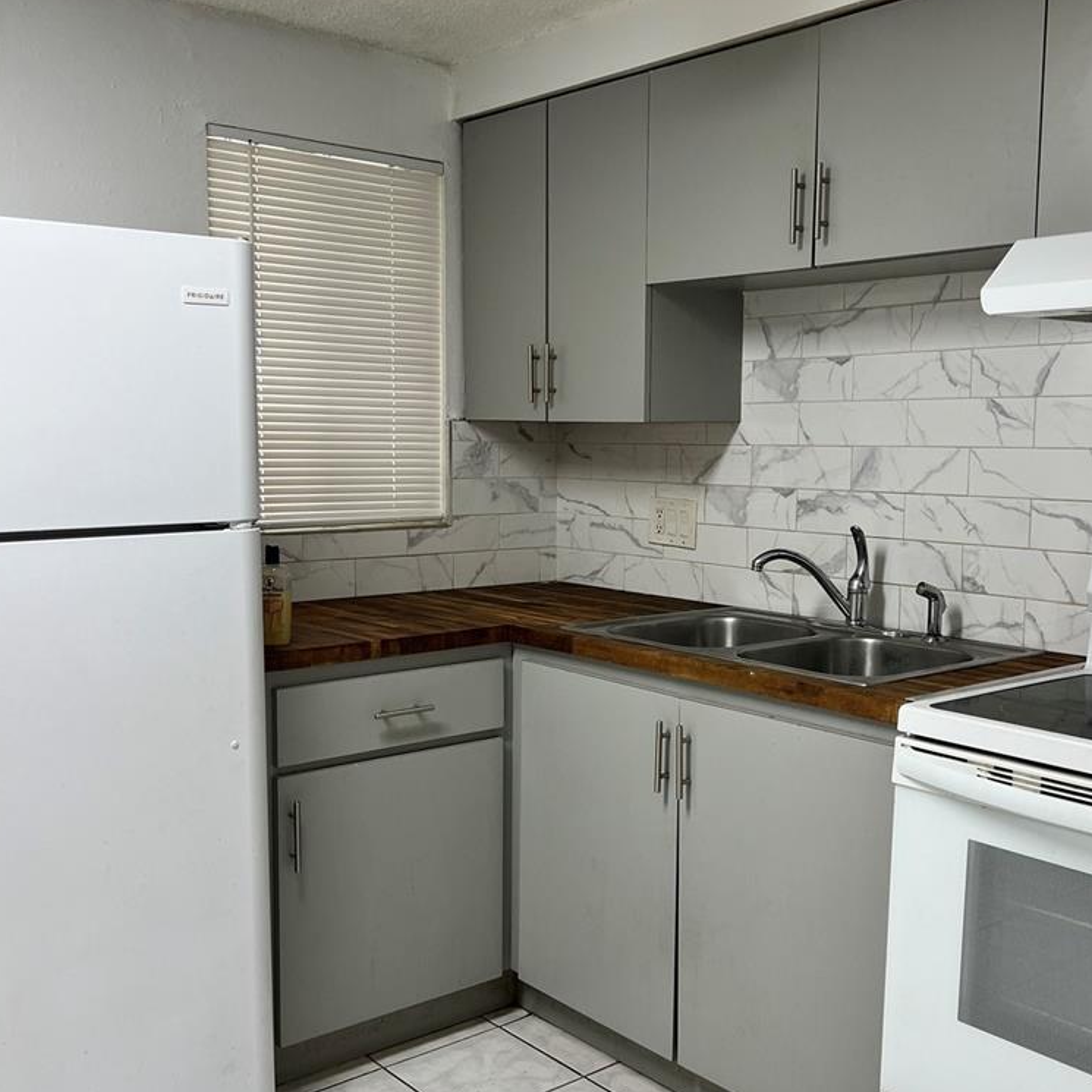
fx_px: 1321
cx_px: 595
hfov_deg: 44.9
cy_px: 580
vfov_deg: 44.9
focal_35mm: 37
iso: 80
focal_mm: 5.7
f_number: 1.5
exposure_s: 1/120
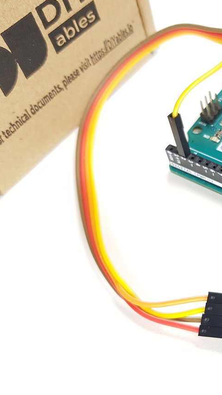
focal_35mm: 40
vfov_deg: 50.5
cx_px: 268
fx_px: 419
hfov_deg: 26.4
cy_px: 204
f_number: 1.7
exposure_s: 1/60
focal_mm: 4.3
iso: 100
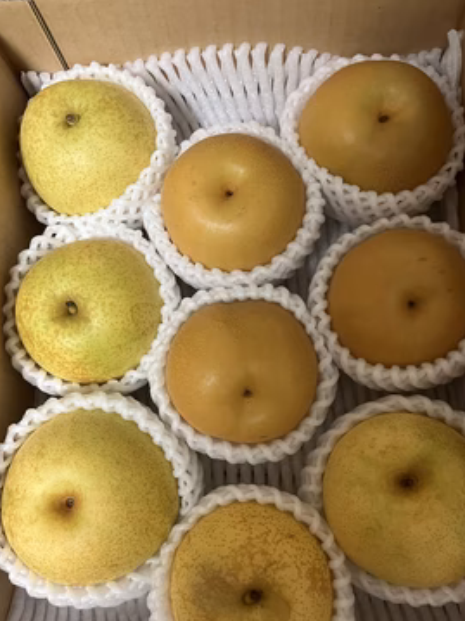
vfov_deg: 61.5
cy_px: 344
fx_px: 520
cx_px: 244
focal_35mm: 29
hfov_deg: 48.2
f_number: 1.6
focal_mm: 5.1
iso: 400
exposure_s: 1/33
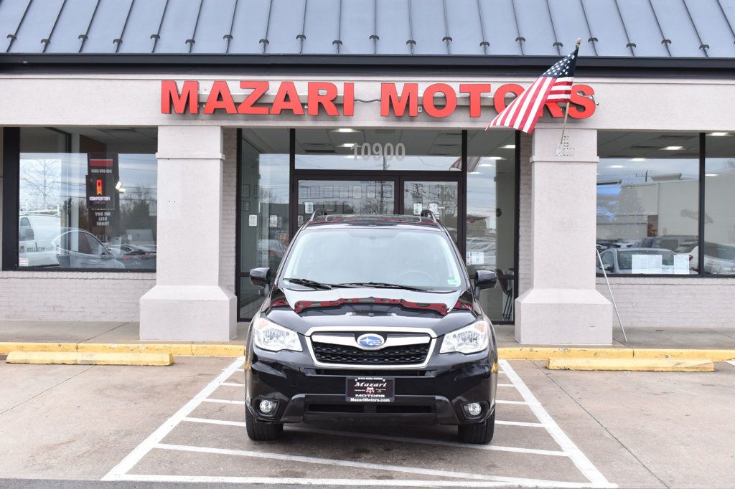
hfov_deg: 42.3
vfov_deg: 28.9
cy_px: 244
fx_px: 949
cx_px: 368
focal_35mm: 46
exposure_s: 1/160
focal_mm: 31
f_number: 8
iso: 400
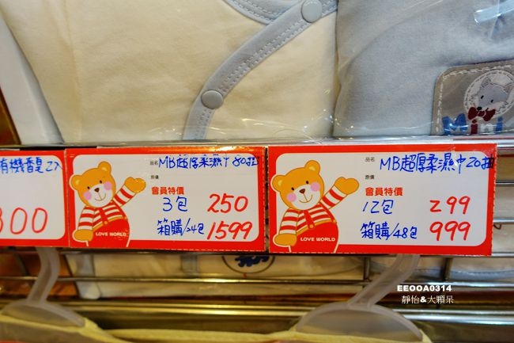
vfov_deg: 42.3
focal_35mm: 31
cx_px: 257
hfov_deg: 60.3
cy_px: 172
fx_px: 442
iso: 160
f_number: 2.5
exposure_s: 1/40
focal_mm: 11.33
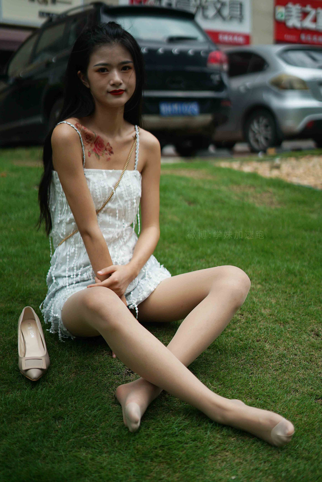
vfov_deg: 39.6
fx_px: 670
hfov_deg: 27.0
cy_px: 241
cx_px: 161
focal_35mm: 50
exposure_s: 1/6400
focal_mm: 50
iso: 200
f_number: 1.8
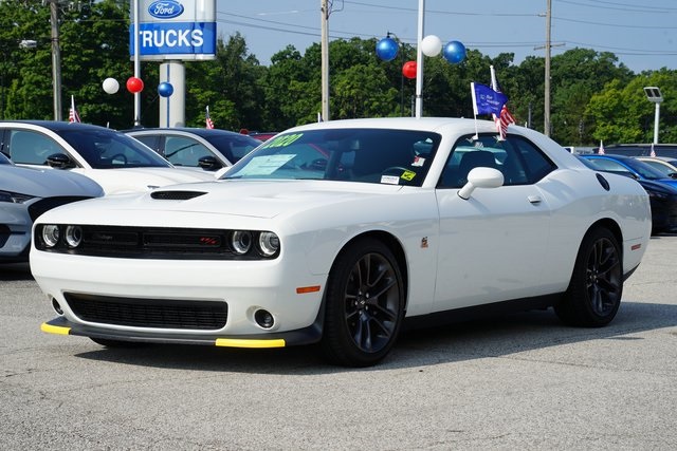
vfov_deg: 17.3
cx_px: 338
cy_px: 226
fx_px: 1486
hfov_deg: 25.7
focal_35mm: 79
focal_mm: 79
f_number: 14
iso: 100
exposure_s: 1/125
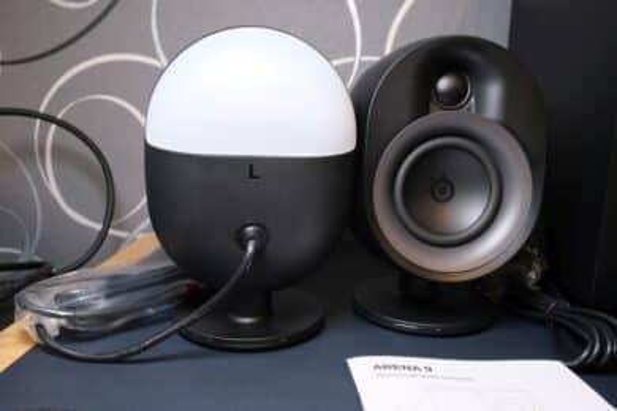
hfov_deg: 58.7
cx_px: 308
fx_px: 548
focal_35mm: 32
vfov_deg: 41.1
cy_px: 206
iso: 1600
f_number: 8
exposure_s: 1/20
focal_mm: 21.3
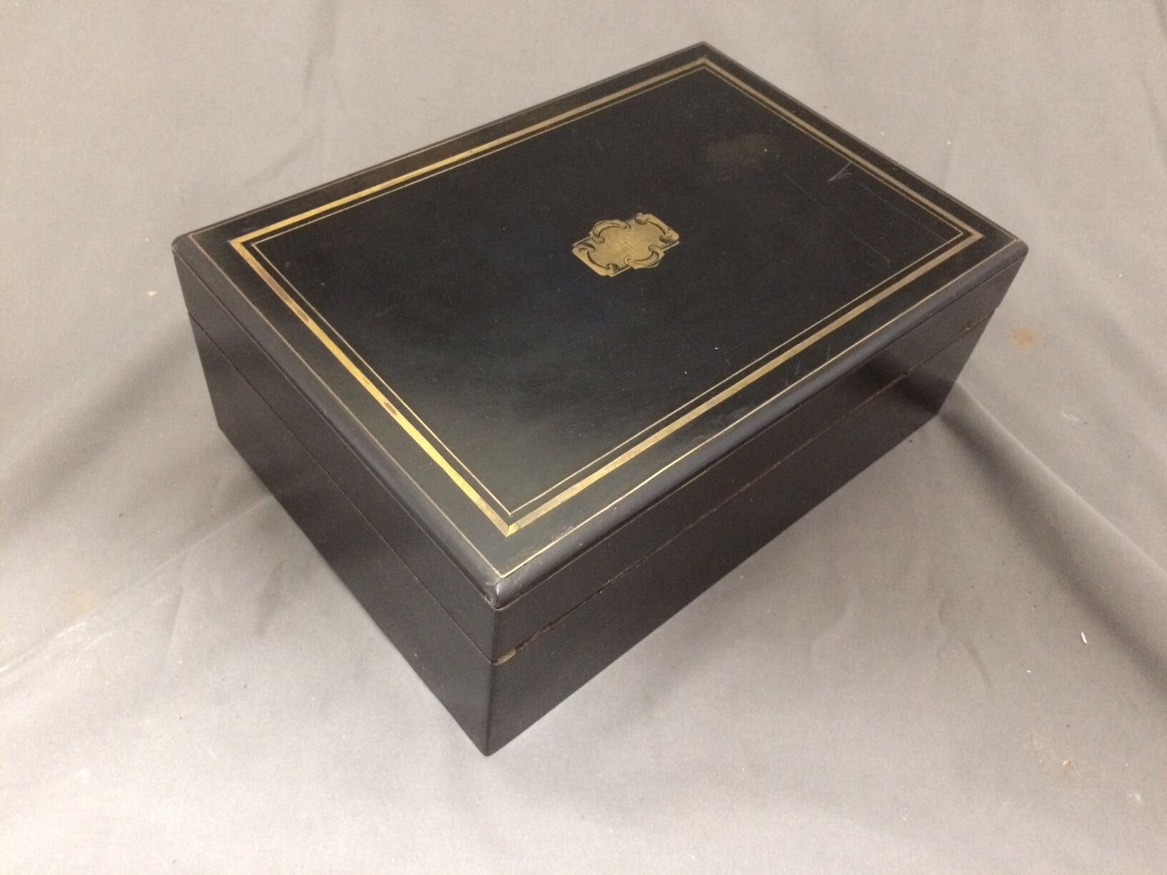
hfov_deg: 61.7
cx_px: 584
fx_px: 978
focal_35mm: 29
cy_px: 438
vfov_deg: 48.2
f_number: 2.2
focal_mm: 4.15
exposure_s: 1/17
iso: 400
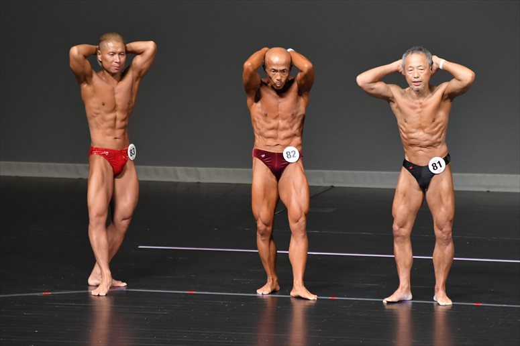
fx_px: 4981
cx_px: 260
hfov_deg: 6.0
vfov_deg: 4.0
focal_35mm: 345
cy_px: 173
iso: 5000
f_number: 5.6
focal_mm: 230
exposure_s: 1/400
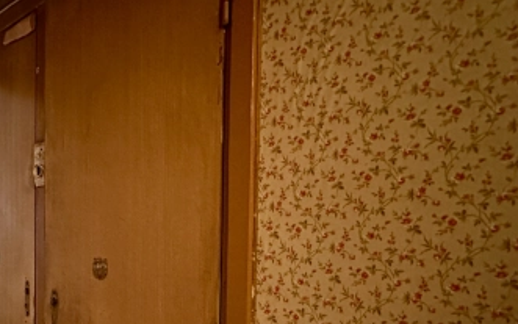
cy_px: 275
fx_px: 395
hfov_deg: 61.2
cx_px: 106
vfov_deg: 41.9
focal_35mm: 28
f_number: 2.2
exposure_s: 1/33
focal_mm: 2.22
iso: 1250
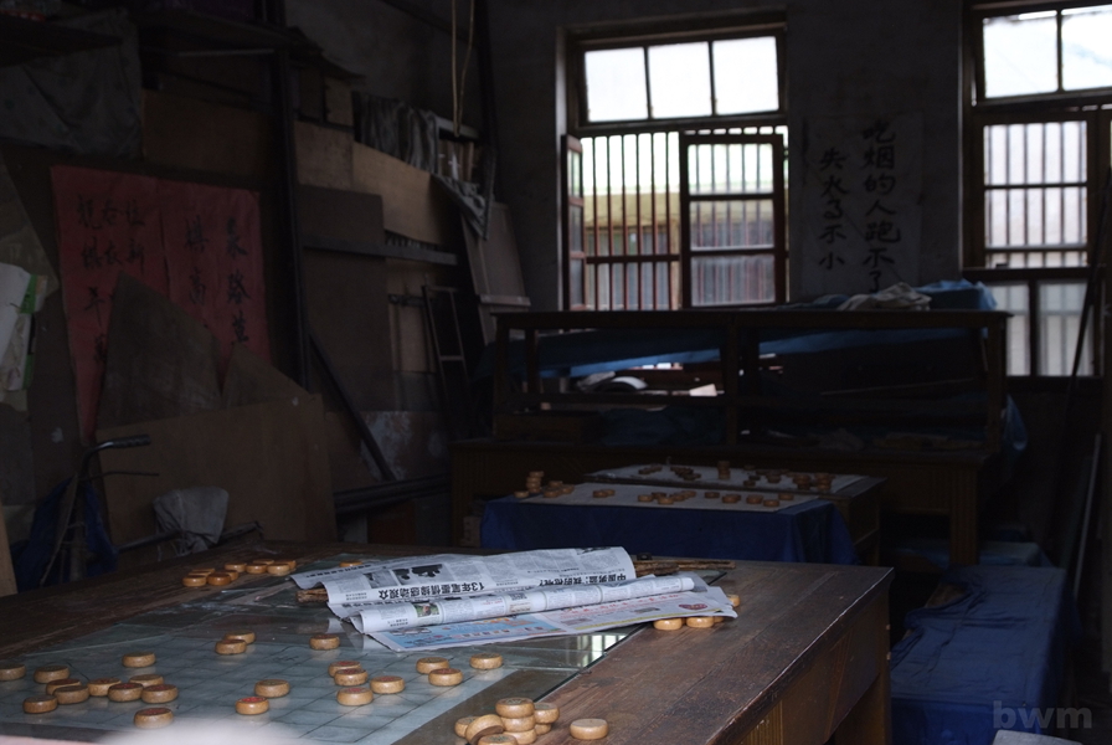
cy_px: 372
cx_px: 556
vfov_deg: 28.2
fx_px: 1485
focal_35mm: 48
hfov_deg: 41.1
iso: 400
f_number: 5.6
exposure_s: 1/114
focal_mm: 32
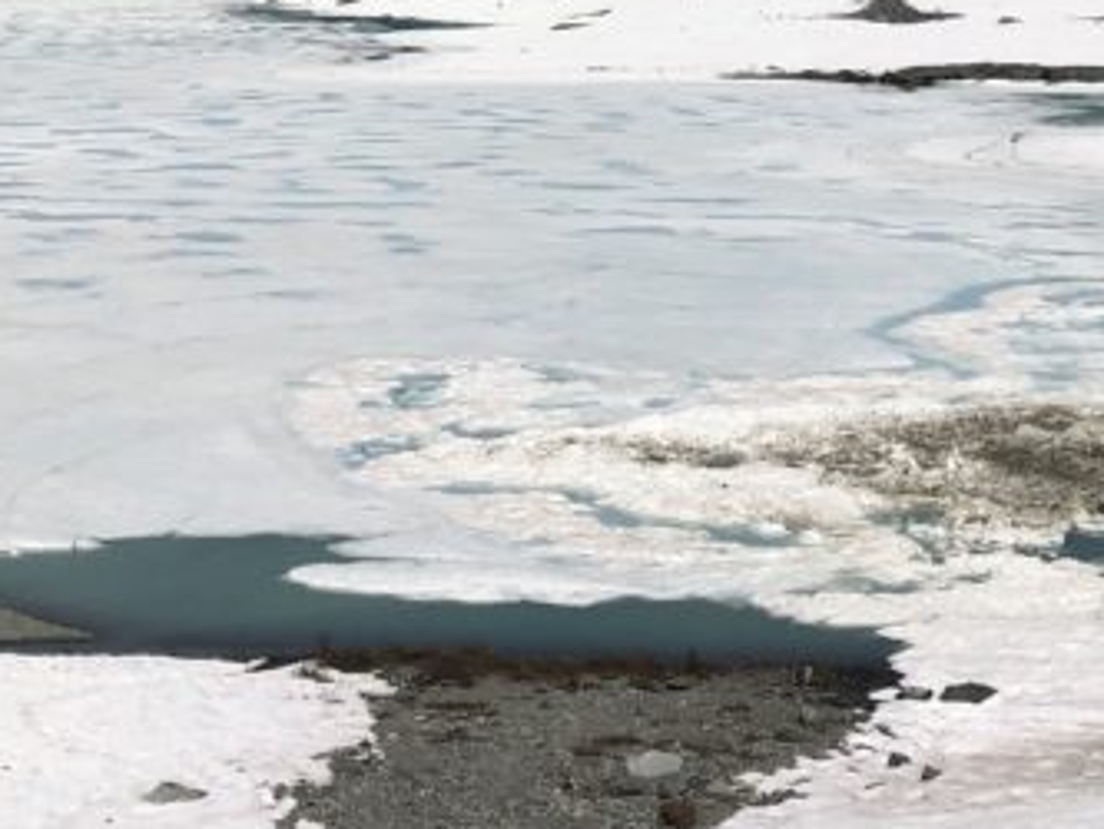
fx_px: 2744
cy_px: -308
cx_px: 494
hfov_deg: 22.7
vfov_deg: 16.1
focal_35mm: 86
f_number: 1.8
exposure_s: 1/8000
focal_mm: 3.99
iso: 25
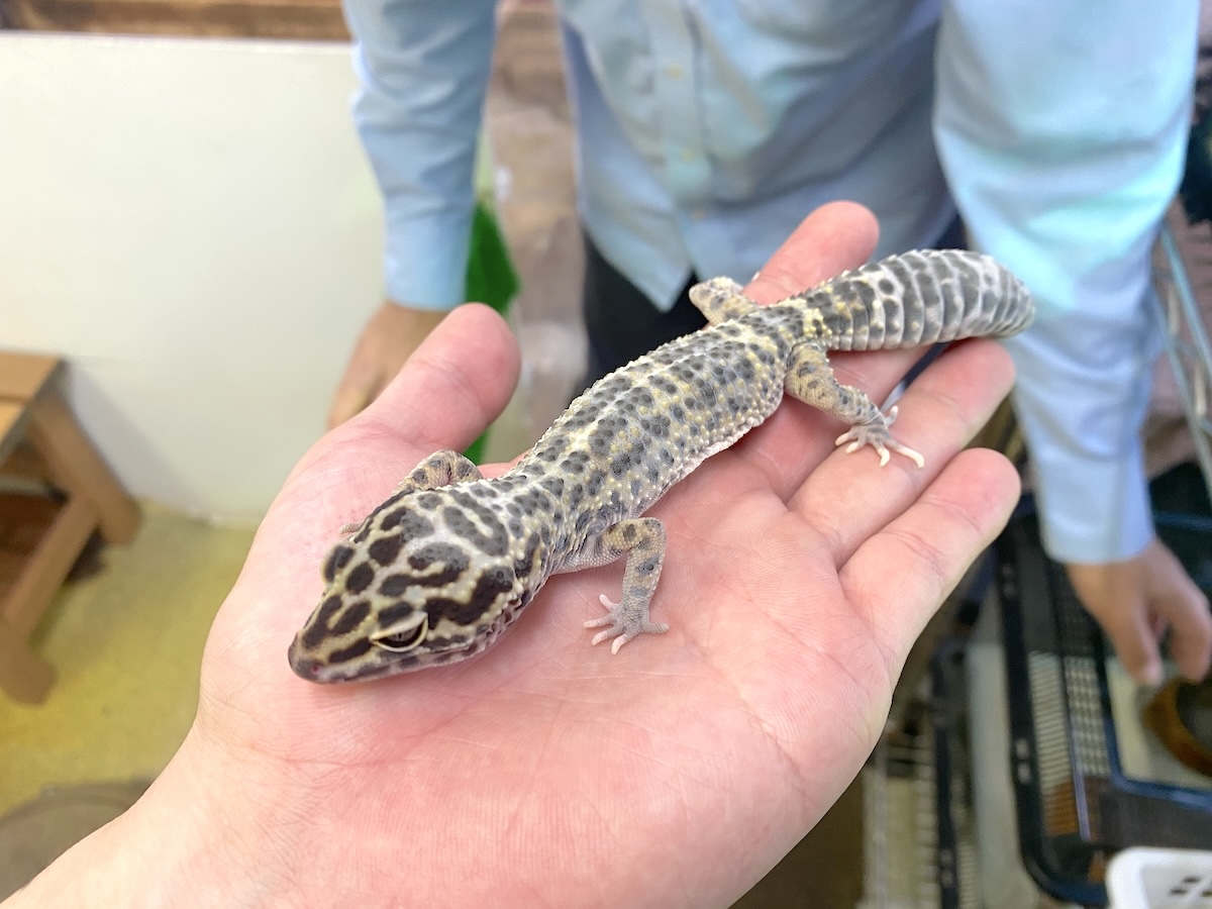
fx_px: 910
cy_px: 454
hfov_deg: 67.3
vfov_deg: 53.1
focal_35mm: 26
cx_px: 606
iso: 100
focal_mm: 4.25
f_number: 1.8
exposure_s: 1/50
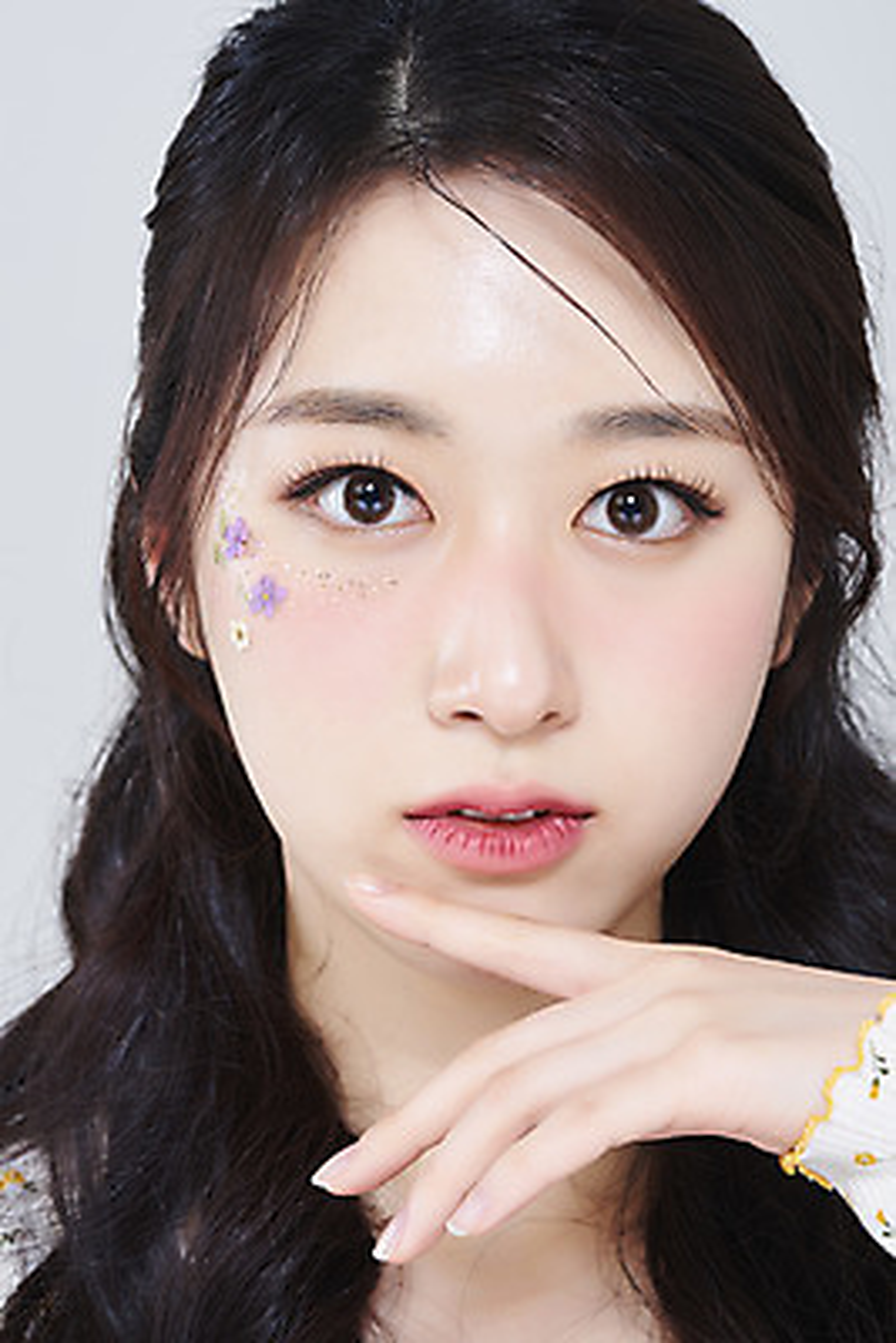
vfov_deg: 19.4
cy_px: 672
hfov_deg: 13.1
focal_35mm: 105
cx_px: 448
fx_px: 3916
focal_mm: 105
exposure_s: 1/125
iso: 64
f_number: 11
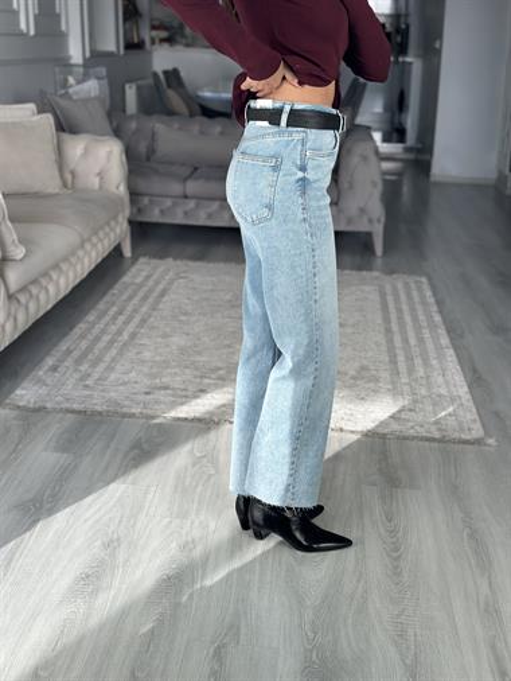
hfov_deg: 30.3
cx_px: 256
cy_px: 340
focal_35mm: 48
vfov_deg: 39.6
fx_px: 944
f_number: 1.78
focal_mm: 6.86
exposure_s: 1/254
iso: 80
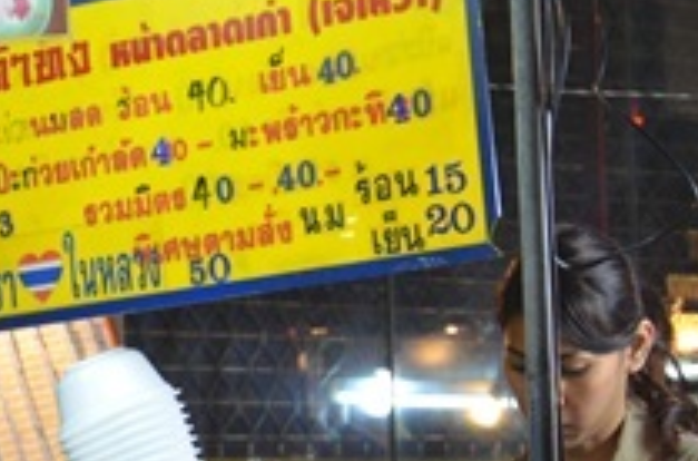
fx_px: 4001
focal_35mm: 207
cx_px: -250
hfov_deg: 9.8
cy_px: 369
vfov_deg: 6.6
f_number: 4.8
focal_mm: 48
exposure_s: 1/25
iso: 640
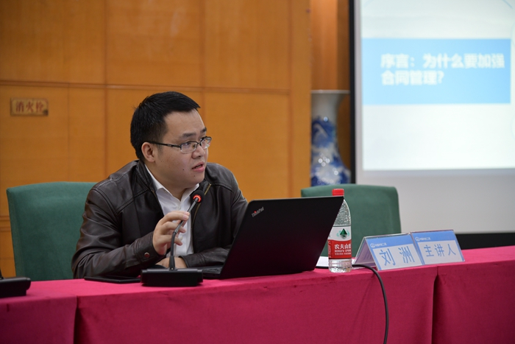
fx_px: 1359
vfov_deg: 14.4
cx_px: 258
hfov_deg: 21.5
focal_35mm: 95
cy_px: 172
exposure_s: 1/60
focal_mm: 95
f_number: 4
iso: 1000
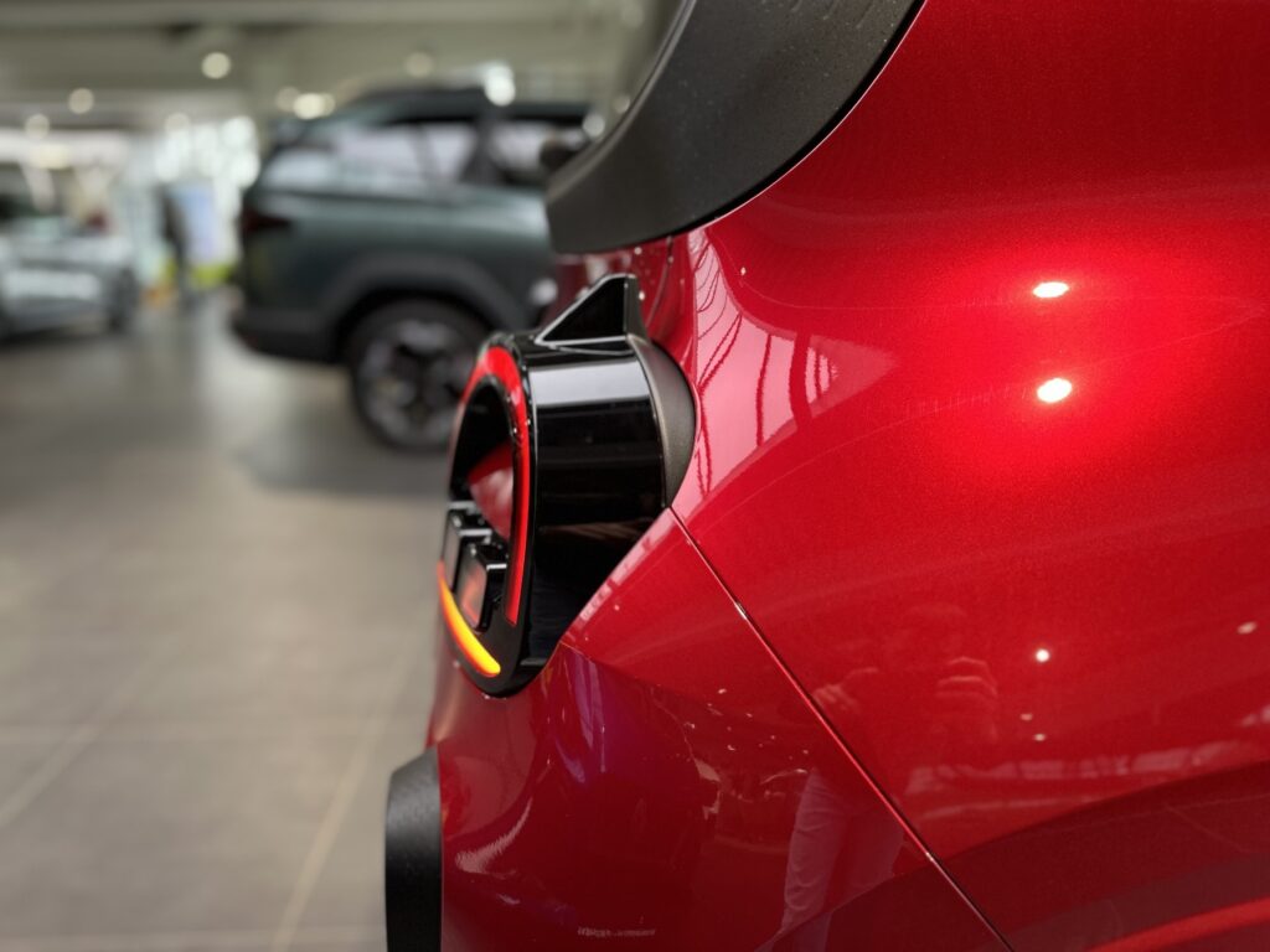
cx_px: 635
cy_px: 476
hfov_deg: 71.6
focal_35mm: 24
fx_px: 881
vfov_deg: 56.8
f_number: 1.78
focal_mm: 6.86
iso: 160
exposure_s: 1/100
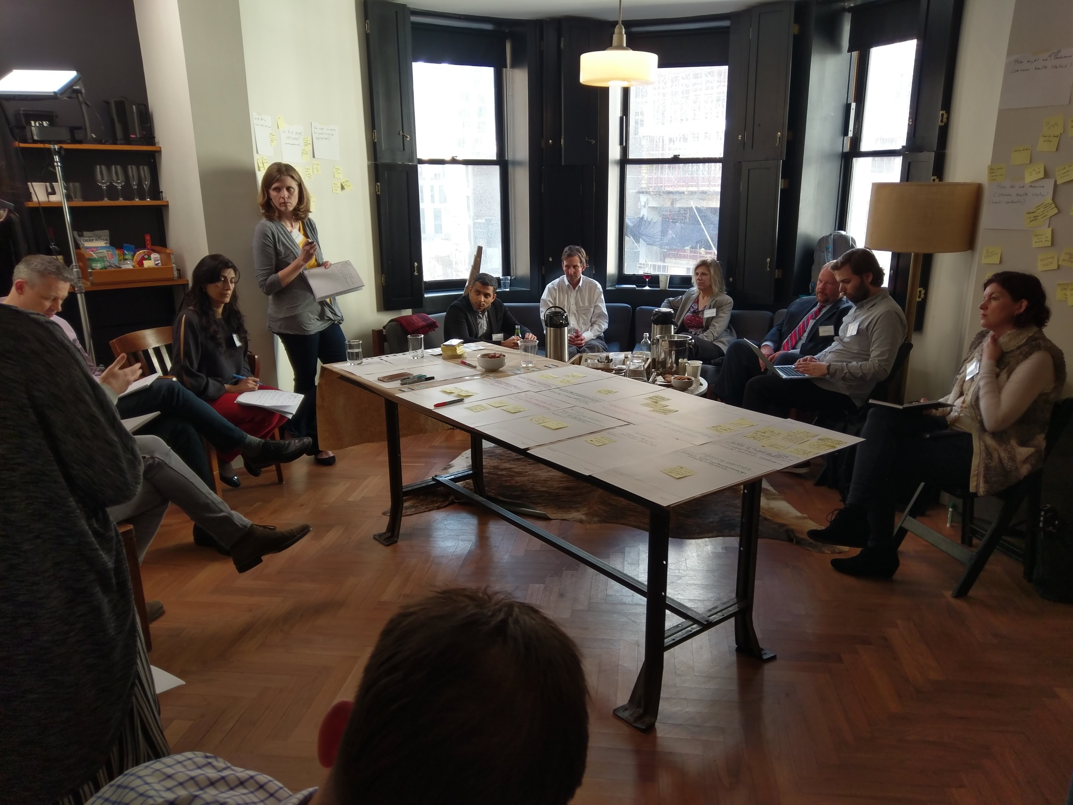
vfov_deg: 53.1
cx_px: 536
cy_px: 402
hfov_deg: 67.3
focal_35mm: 26
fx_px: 806
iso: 125
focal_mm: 4.58
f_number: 1.8
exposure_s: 1/40
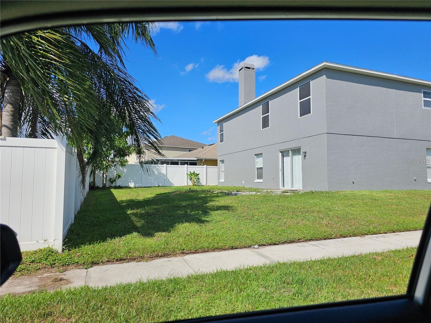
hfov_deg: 73.9
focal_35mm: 23
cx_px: 216
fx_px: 286
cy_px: 162
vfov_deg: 58.9
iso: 12
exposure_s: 1/1563
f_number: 1.7
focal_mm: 6.3
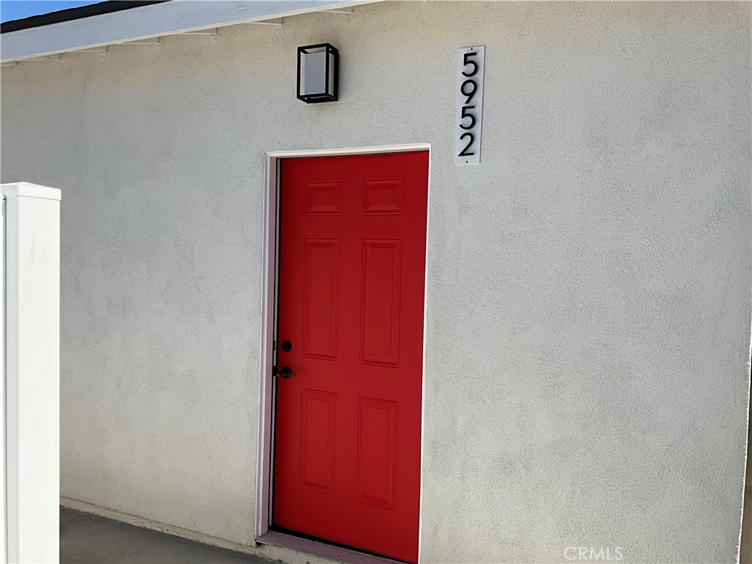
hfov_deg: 61.7
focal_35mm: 29
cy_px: 282
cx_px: 376
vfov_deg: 48.2
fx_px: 630
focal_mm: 3
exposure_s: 1/1786
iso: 25
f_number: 1.8
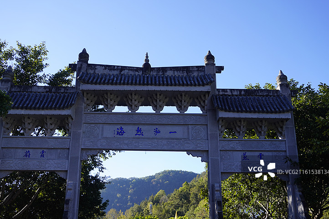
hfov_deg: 46.8
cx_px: 160
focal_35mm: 42
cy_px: 114
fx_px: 380
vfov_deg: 32.2
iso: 100
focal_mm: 25
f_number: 5.6
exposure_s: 1/200
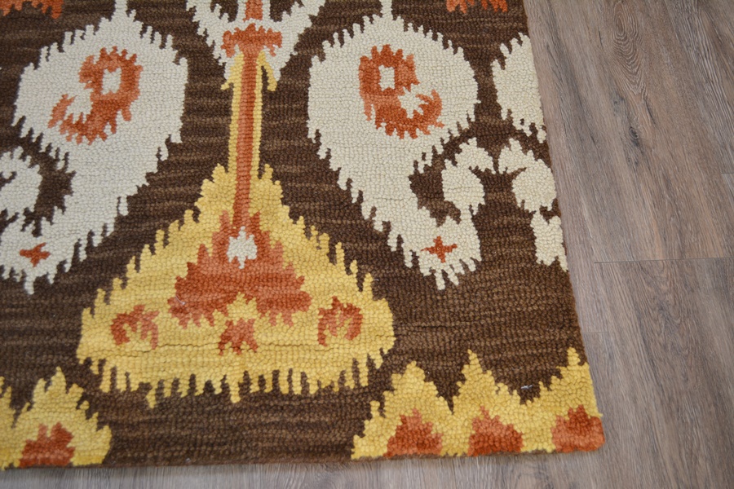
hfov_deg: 53.1
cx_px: 367
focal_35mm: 36
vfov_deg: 36.9
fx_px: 734
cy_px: 244
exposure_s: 1/60
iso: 560
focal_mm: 24
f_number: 4
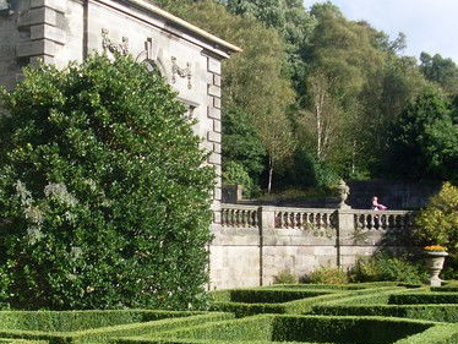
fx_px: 861
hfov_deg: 29.8
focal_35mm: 65
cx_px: 197
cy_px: 233
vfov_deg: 22.5
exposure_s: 1/125
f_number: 7.7
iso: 80
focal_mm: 6.3
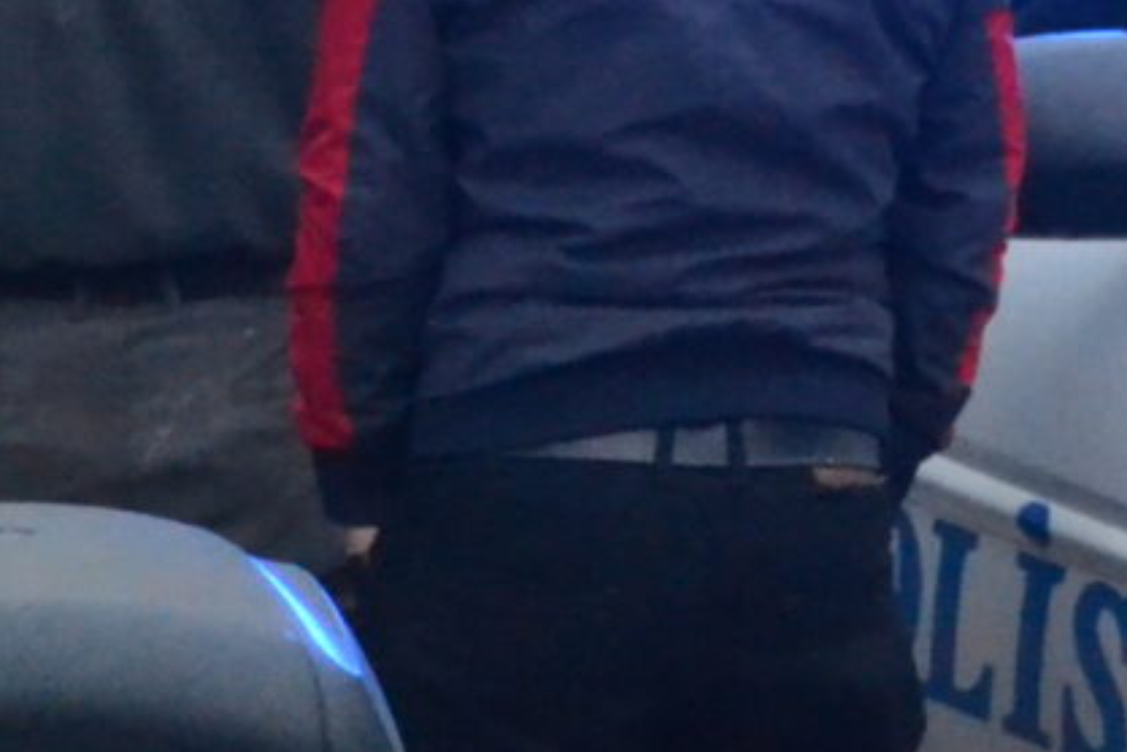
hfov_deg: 6.8
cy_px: -440
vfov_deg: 4.6
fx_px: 9234
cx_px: 2073
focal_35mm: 295
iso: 3200
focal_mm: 32
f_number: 4.5
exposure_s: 1/200
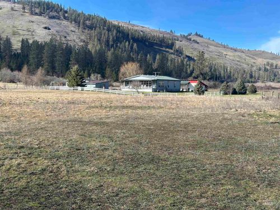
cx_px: 140
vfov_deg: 30.3
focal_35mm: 48
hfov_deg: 39.7
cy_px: 105
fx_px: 388
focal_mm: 6.86
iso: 64
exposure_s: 1/1497
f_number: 1.78
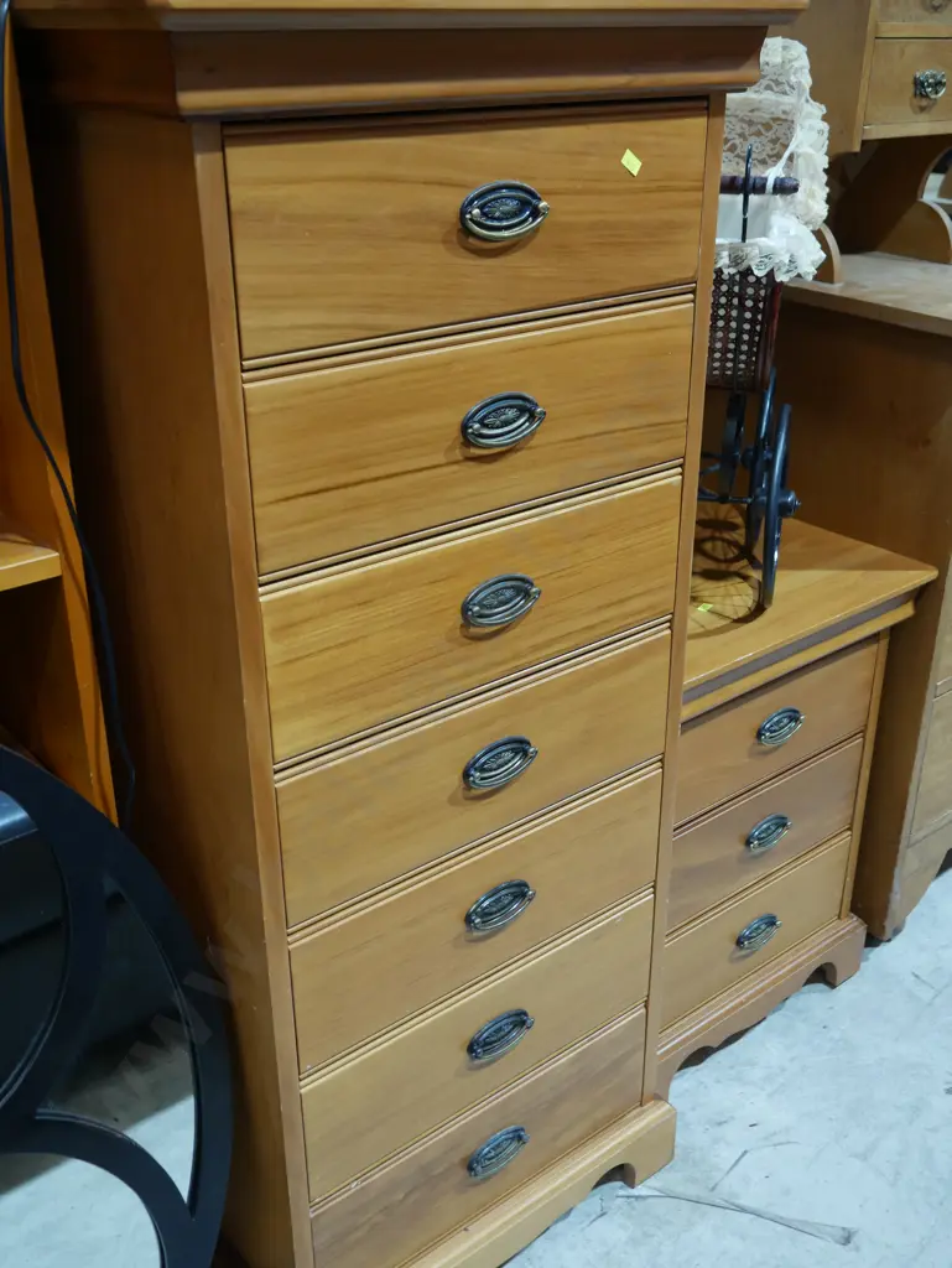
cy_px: 634
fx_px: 1392
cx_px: 476
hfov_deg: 37.8
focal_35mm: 38
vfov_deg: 49.0
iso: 500
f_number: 4.1
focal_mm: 19
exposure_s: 1/60
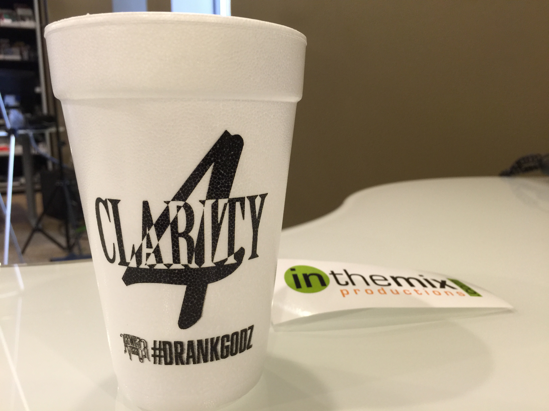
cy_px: 206
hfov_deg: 61.7
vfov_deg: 48.2
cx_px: 274
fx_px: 460
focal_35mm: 29
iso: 80
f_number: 2.2
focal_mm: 4.15
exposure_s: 1/15
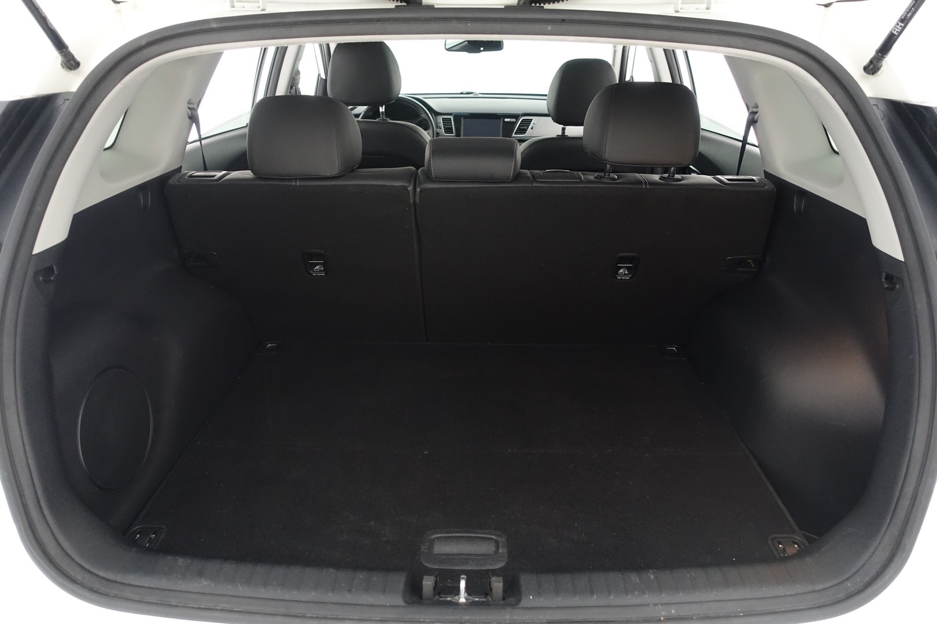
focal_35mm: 24
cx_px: 468
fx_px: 625
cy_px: 312
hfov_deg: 73.7
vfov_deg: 53.1
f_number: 2.5
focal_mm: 8.8
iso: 1000
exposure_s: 1/30
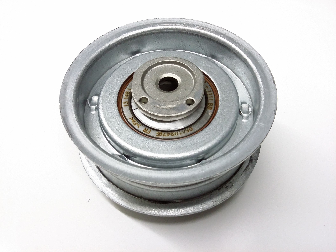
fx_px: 311
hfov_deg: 56.8
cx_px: 168
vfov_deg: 44.2
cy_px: 126
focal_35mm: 32
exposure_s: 1/15
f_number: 2.4
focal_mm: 3.4
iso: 200
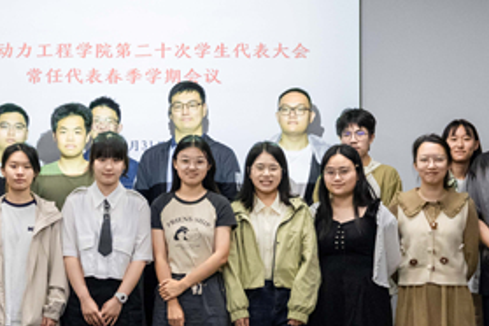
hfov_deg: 17.6
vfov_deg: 11.8
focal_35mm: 116
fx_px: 1576
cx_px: 172
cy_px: 102
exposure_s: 1/250
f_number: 4.5
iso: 4000
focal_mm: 36
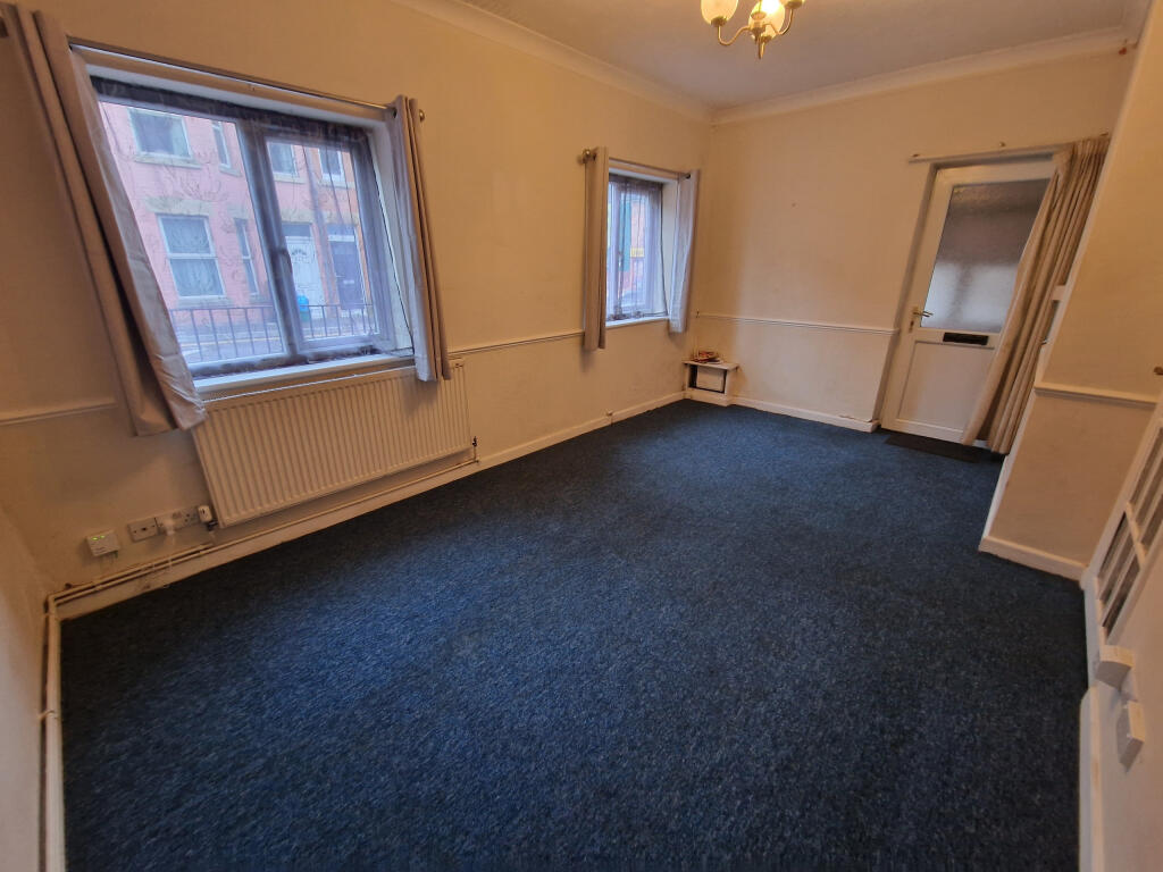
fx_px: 437
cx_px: 582
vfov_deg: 89.9
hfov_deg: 106.2
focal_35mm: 13
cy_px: 436
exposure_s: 1/33
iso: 400
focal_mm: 2.2
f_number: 2.2
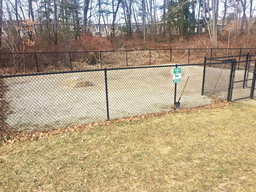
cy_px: 96
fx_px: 214
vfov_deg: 48.2
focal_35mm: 29
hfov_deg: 61.7
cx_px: 128
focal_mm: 4.15
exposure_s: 1/662
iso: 32
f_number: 2.2
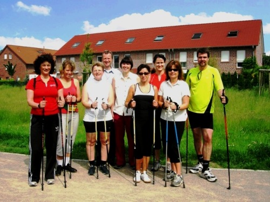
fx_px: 281
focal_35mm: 36
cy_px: 101
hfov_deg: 51.4
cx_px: 135
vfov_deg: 39.6
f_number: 6.1
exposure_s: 1/270
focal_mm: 7.5
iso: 64
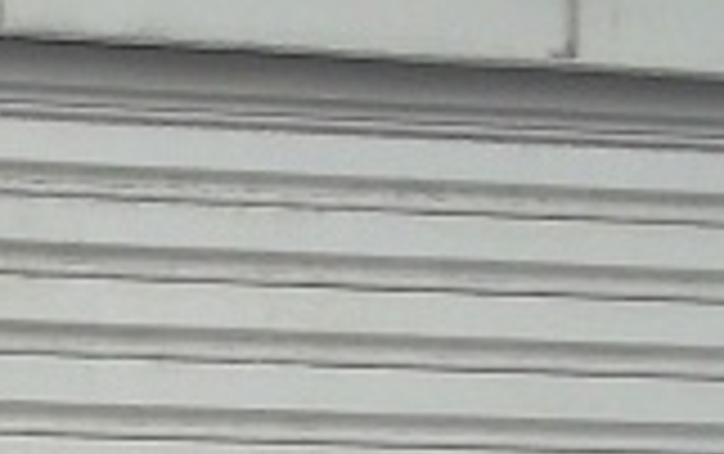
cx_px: -1318
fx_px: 5057
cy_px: 1101
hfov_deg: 7.4
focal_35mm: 256
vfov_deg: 5.0
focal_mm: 6.3
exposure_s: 1/125
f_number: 4.5
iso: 80
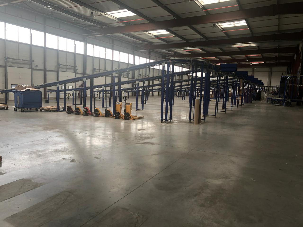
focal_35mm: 28
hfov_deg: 63.4
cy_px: 114
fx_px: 245
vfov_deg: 49.7
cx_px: 152
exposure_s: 1/120
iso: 64
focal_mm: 3.99
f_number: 1.8
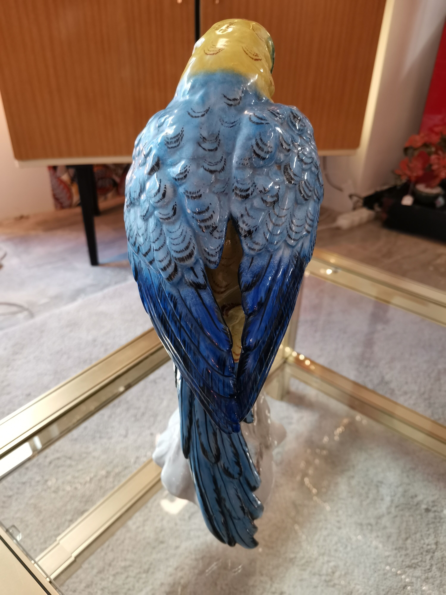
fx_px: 447
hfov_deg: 53.1
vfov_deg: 67.3
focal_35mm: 26
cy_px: 298
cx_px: 223
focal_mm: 4.75
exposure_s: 1/50
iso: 250
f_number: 1.8
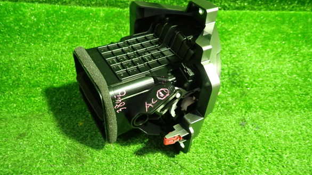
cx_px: 160
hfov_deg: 67.9
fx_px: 232
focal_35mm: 28
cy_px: 85
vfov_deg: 41.4
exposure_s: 1/30
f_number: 2
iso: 500
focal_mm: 4.5
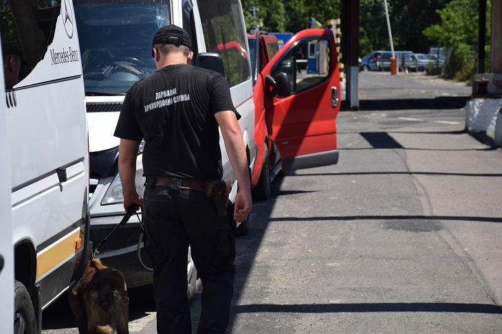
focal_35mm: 120
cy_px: 167
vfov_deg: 11.4
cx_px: 251
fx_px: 1672
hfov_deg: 17.1
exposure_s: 1/800
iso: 200
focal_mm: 80
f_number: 7.1
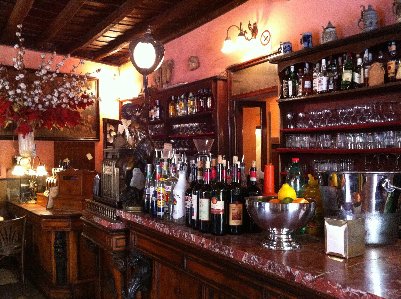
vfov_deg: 40.6
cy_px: 150
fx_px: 405
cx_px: 200
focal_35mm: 35
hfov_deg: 52.7
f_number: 2.8
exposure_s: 1/17
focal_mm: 3.85
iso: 500
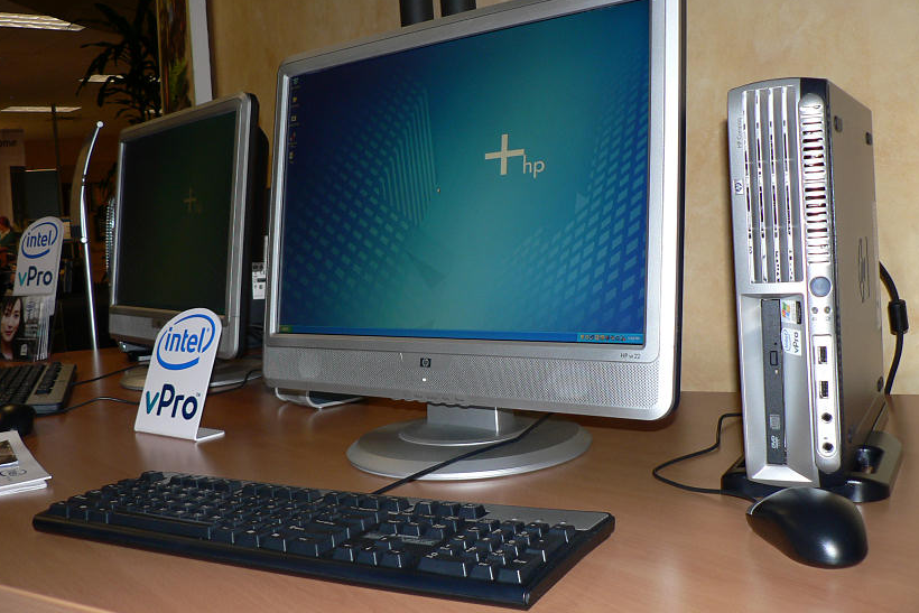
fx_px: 970
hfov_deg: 50.7
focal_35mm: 38
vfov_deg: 35.0
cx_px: 458
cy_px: 281
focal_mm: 6
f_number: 2.8
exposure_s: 1/60
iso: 100
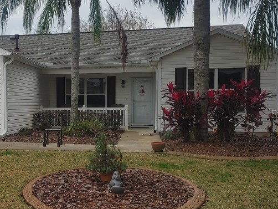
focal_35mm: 53
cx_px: 40
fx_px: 426
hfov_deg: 34.6
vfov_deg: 27.5
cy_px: 114
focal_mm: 5.58
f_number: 1.8
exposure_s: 1/541
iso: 50
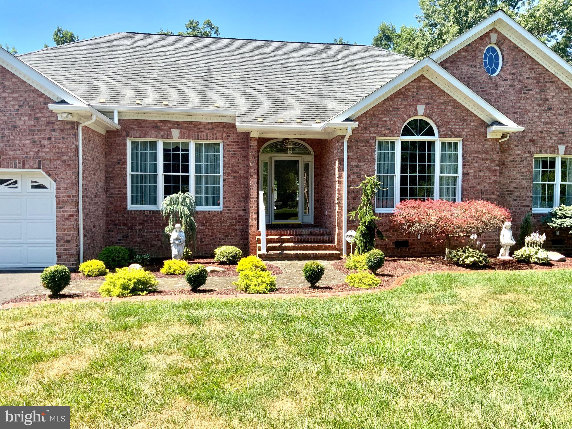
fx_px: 479
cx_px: 286
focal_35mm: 29
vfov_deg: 48.2
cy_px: 214
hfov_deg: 61.7
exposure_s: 1/691
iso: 16
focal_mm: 3
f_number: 1.8
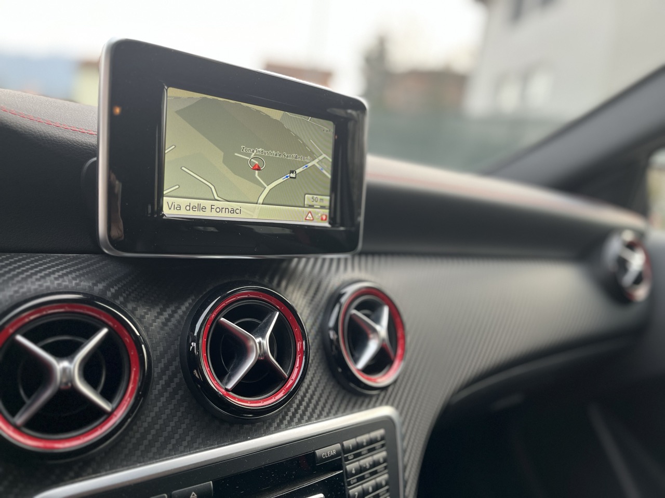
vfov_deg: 53.1
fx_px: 499
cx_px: 332
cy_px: 249
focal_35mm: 26
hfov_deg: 67.3
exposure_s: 1/68
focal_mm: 5.1
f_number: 1.6
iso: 100
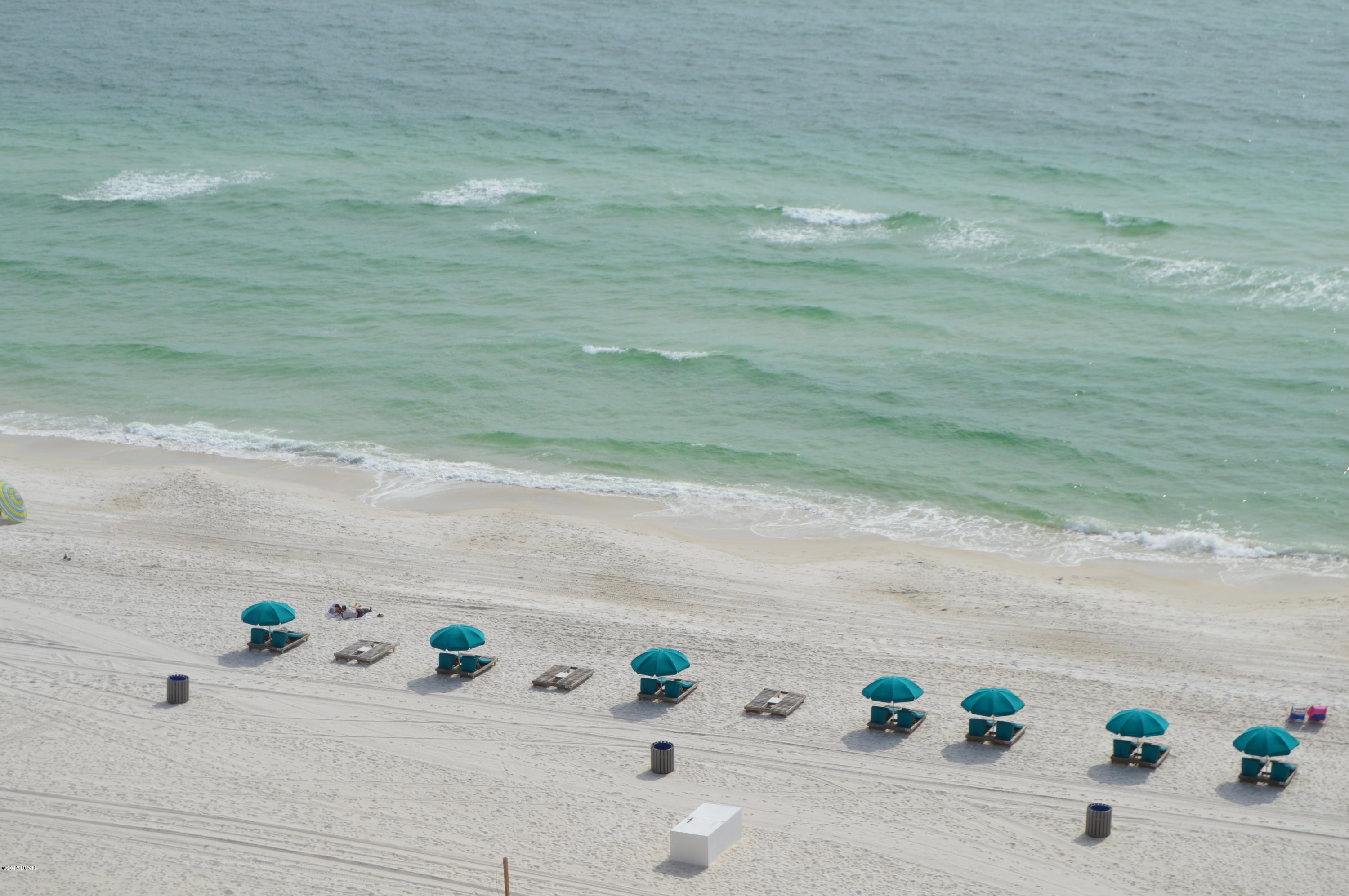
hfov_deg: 28.1
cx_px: 674
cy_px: 448
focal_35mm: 72
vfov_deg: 18.9
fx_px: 2695
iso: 100
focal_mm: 48
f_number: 10
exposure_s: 1/400
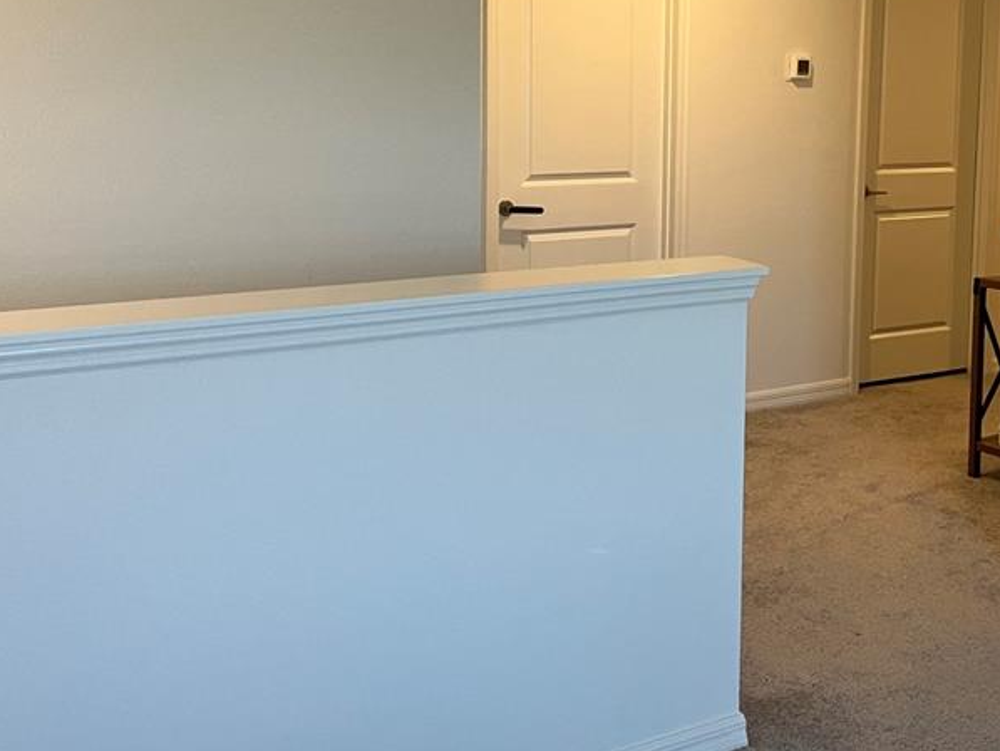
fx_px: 1387
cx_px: 692
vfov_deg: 29.9
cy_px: 218
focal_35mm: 48
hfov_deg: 39.0
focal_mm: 3.99
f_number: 1.8
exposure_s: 1/60
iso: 100
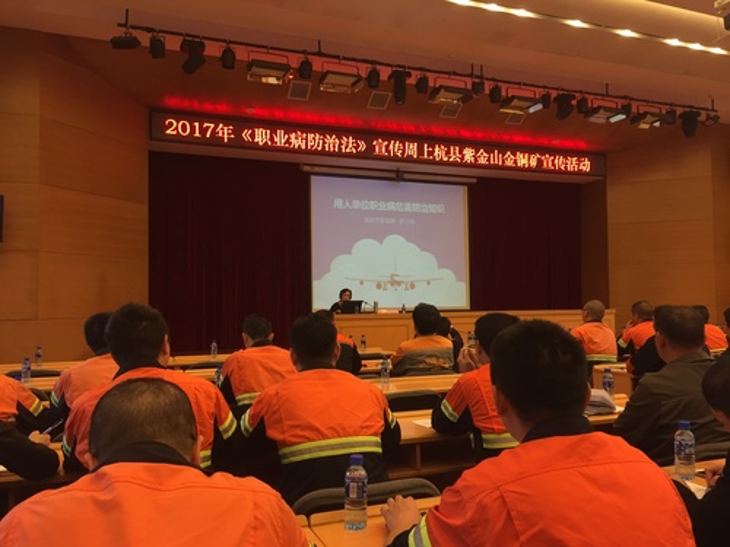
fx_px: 612
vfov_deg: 48.2
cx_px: 365
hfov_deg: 61.7
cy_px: 274
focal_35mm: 29
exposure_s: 1/33
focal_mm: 4.15
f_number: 2.2
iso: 125
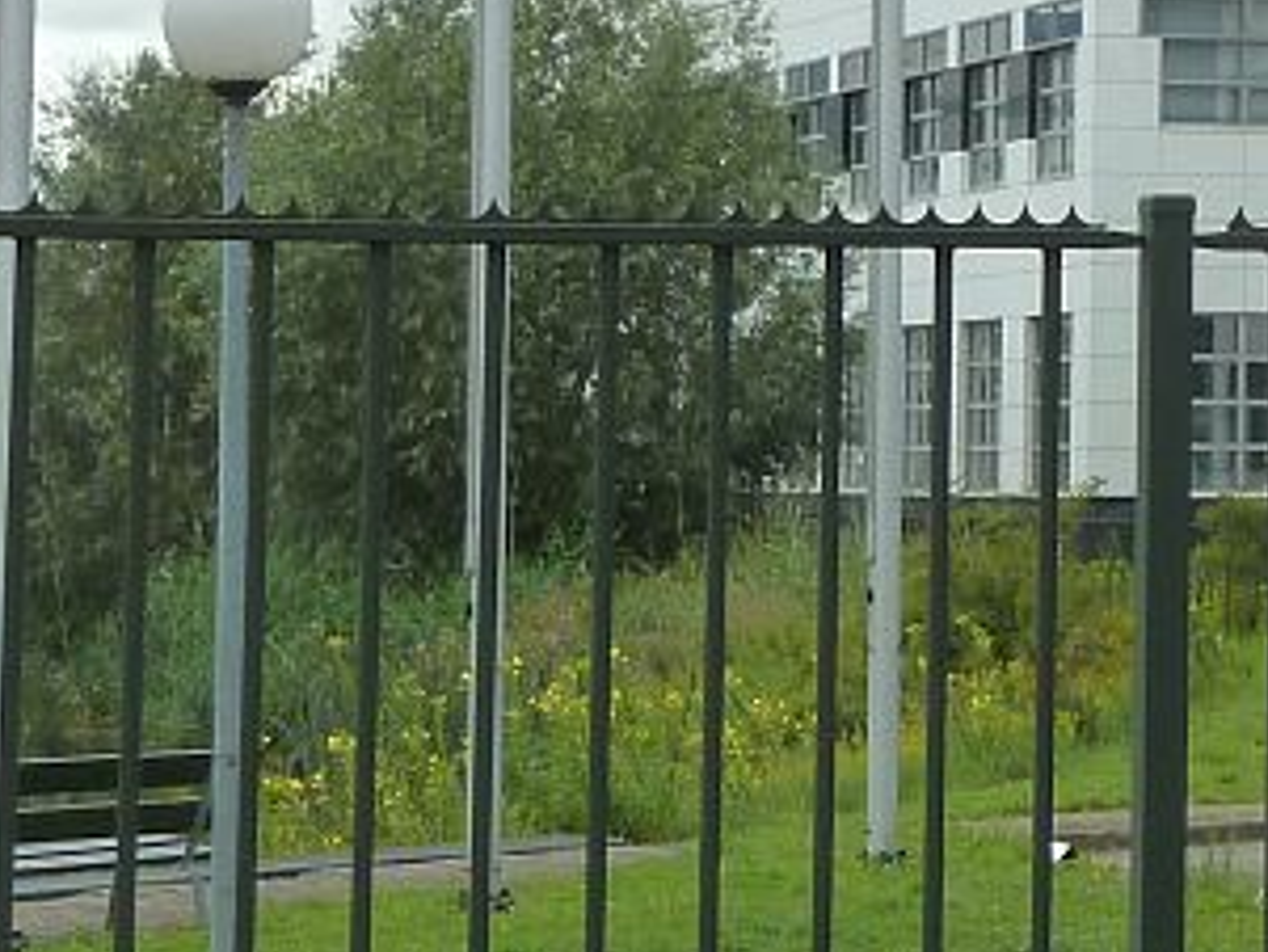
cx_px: 1626
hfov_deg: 10.9
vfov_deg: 8.2
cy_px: -434
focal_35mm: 177
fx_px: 6486
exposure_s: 1/200
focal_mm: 8.5
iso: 125
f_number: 3.8
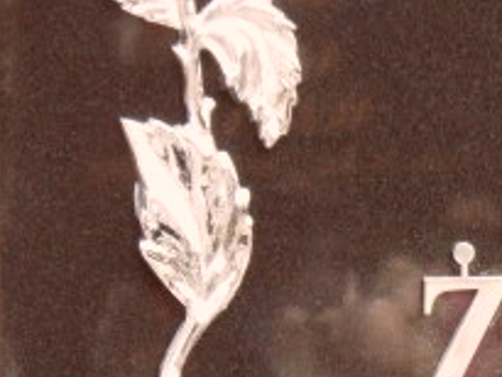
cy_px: 485
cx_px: 507
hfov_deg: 5.0
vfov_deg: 3.7
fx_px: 5790
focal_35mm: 399
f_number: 4.2
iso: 100
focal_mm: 13.2
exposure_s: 1/90
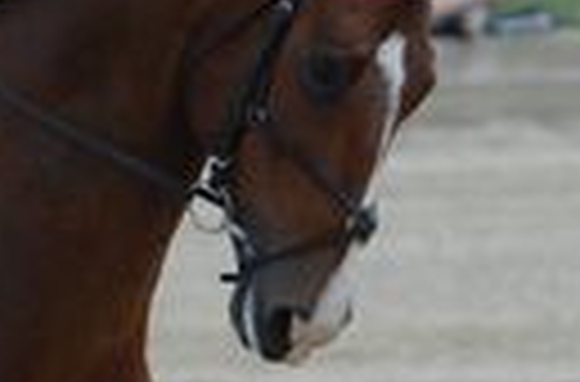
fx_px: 26358
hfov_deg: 1.3
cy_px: 249
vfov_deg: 0.8
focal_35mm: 1642
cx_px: -103
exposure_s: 1/500
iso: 200
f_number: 5.3
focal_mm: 220
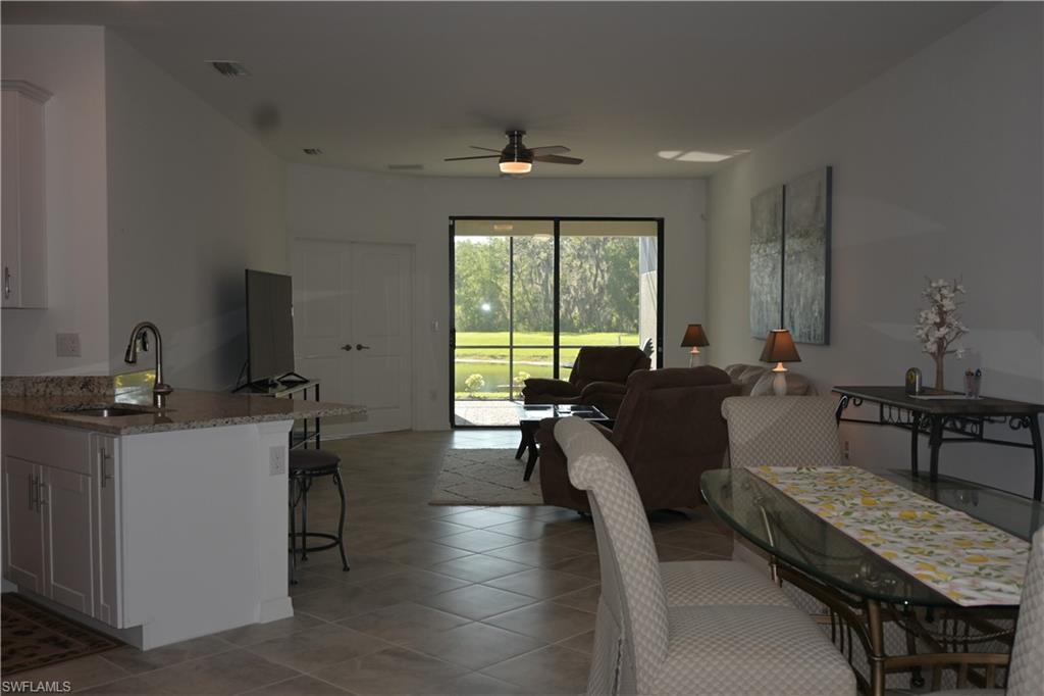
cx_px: 522
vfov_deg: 38.3
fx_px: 1000
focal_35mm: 34
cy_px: 348
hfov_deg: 55.1
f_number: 4.2
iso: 200
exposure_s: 1/125
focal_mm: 23
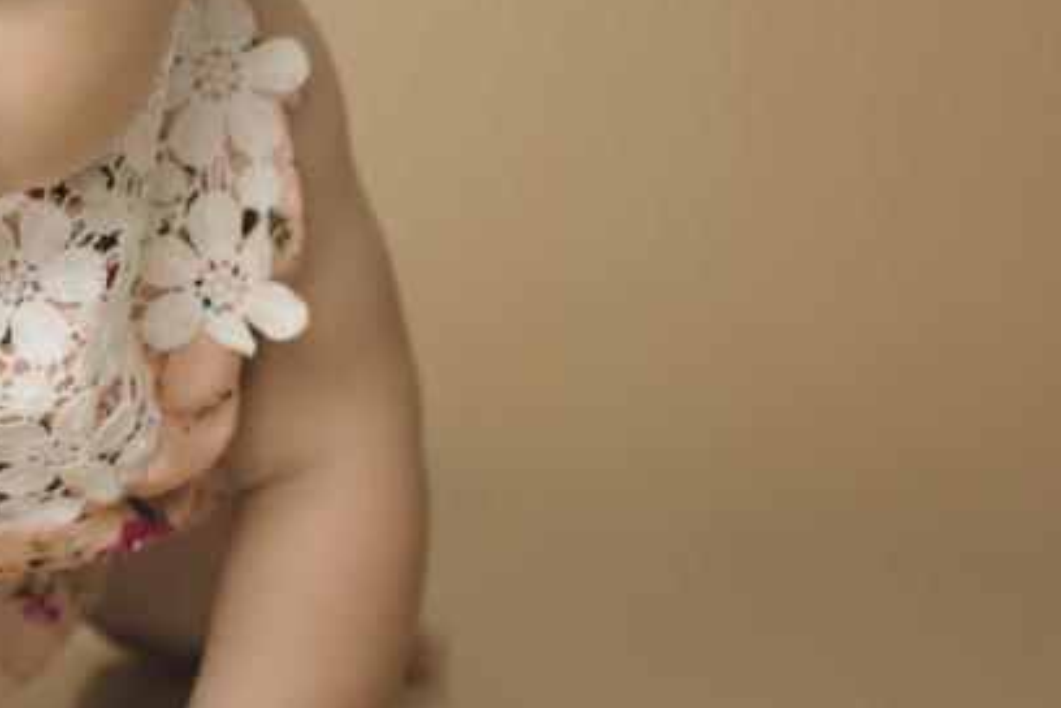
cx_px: -205
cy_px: 219
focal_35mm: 154
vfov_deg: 8.9
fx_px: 4552
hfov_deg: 13.0
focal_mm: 35
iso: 640
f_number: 4
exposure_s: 1/200
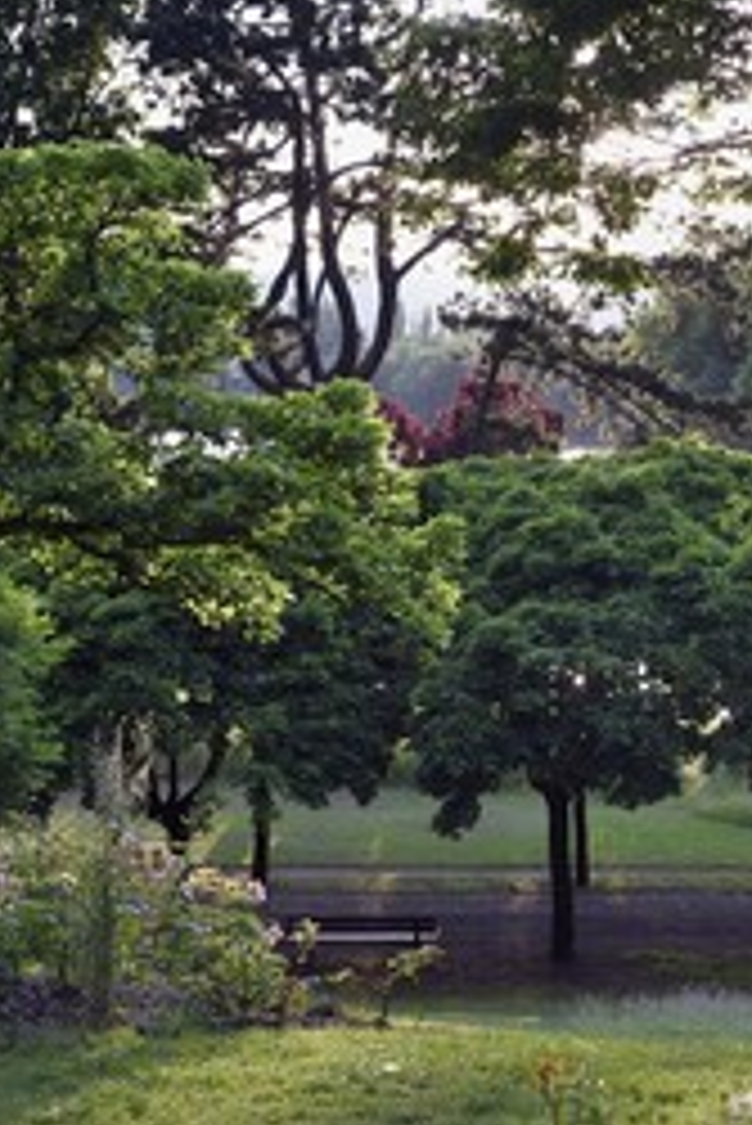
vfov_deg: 24.2
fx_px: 2628
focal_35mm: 84
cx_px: 693
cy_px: 500
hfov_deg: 16.1
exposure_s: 1/160
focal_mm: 50
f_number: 4.5
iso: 200
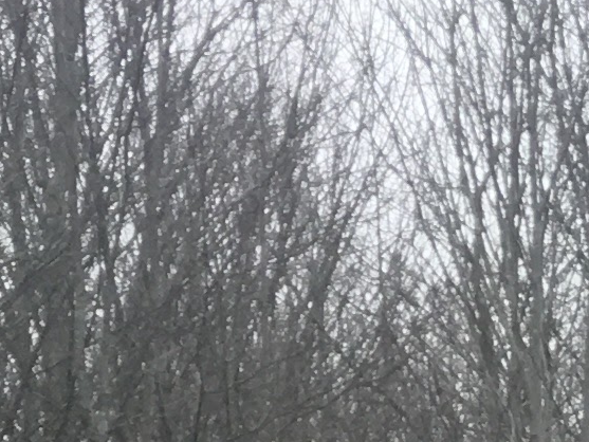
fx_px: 3574
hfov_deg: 8.4
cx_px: 1571
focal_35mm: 210
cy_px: 1332
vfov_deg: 6.5
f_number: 2.2
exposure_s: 1/120
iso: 40
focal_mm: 4.15
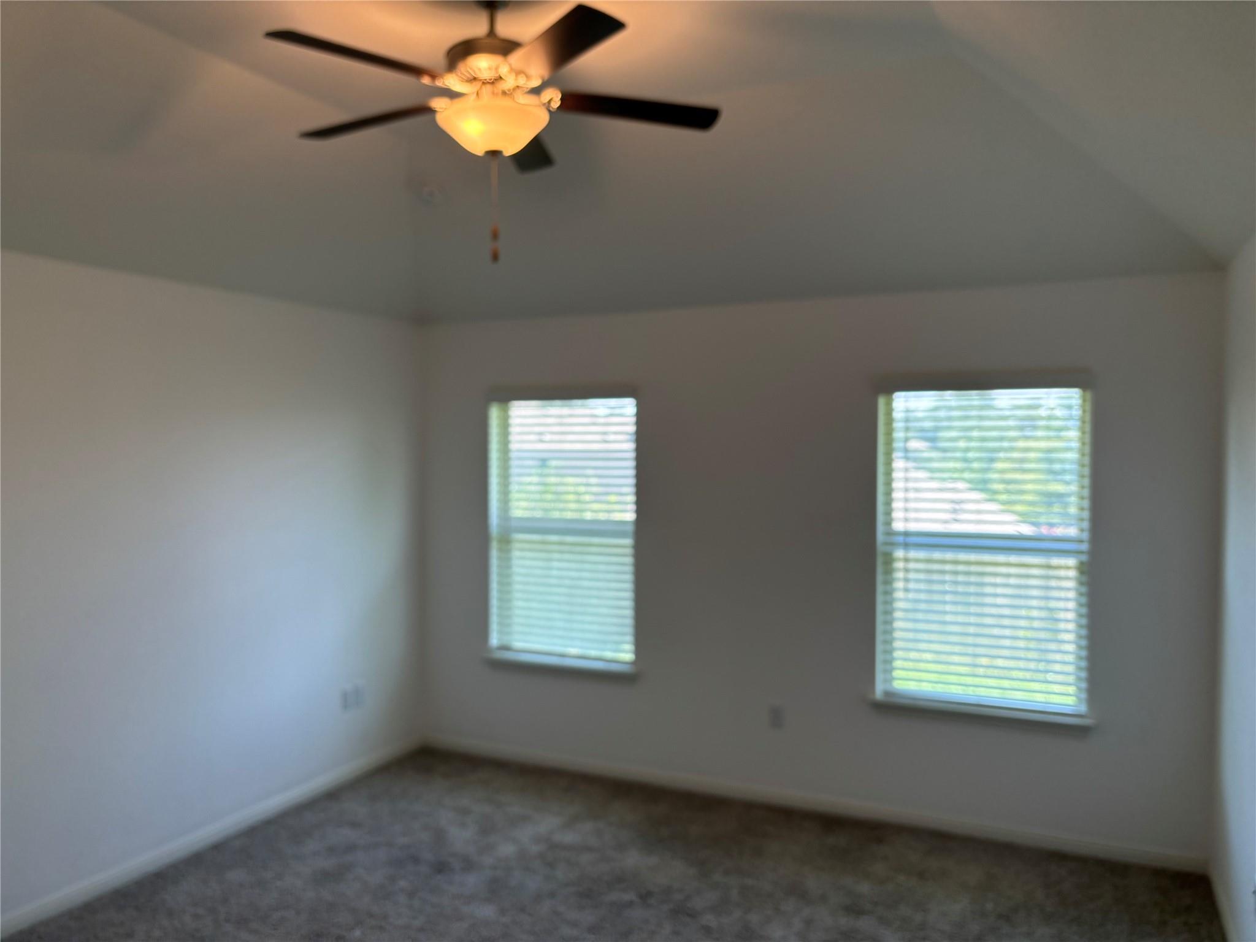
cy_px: 471
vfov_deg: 53.1
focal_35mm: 26
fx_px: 943
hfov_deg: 67.3
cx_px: 628
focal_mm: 5.96
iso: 32
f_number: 1.6
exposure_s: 1/127
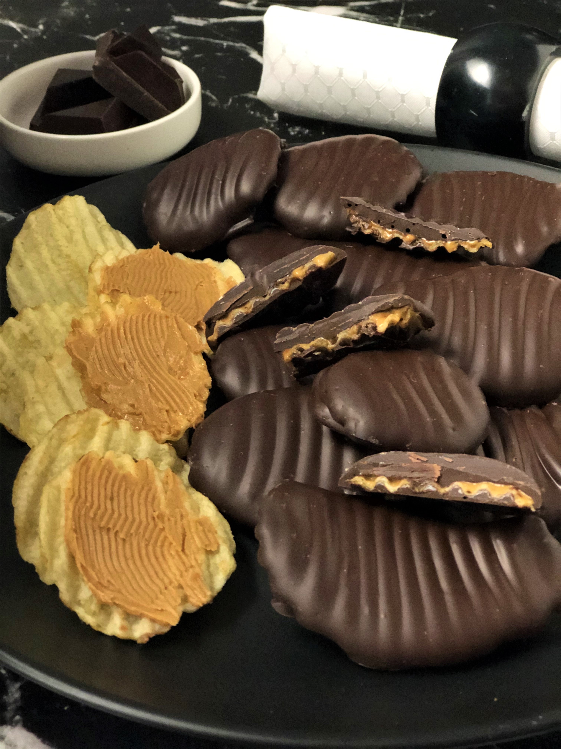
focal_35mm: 57
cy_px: 374
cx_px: 280
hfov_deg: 25.7
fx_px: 1232
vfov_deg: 33.8
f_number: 2.8
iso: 1250
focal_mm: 6.6
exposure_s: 1/30
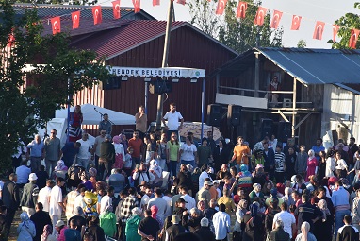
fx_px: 3301
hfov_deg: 6.2
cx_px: 234
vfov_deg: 4.2
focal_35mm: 330
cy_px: 144
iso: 800
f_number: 6.3
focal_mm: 140
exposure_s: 1/640
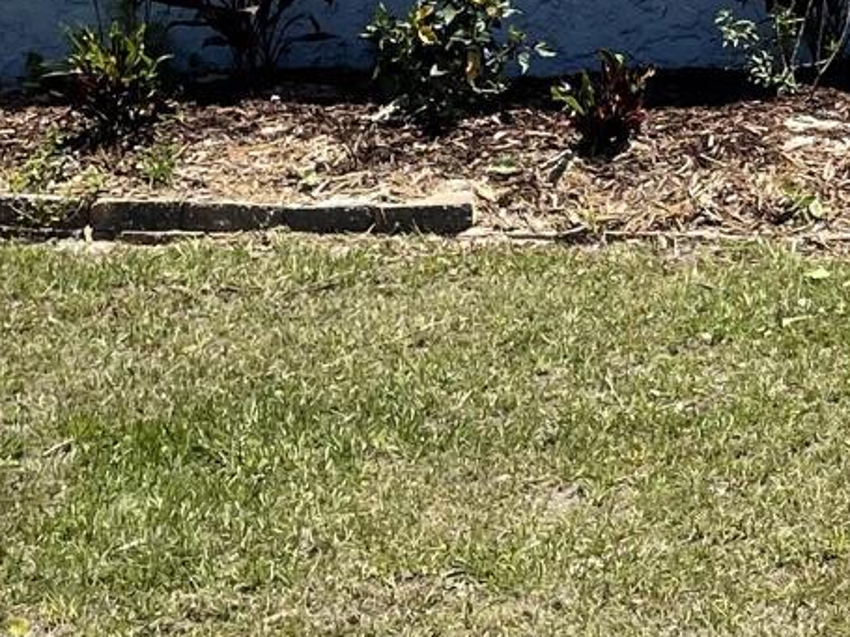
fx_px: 2872
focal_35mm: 117
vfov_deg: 12.1
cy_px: -282
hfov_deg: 16.0
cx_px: 1084
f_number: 1.6
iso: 32
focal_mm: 4.2
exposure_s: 1/3610
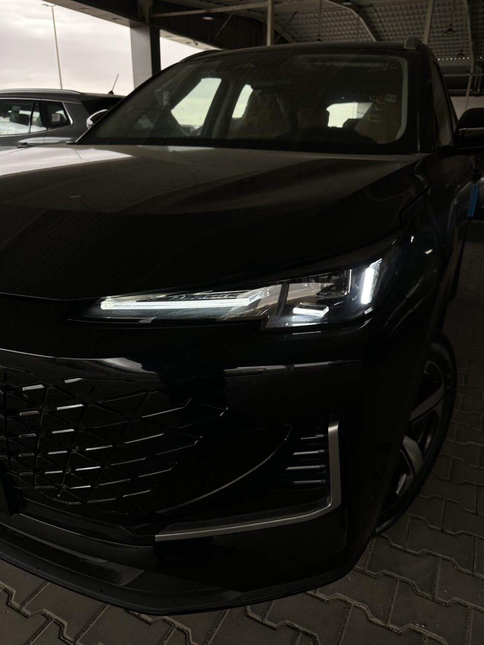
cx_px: 242
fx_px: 447
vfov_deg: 71.6
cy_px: 322
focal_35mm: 24
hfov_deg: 56.8
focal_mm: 6.86
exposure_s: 1/262
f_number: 1.78
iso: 80
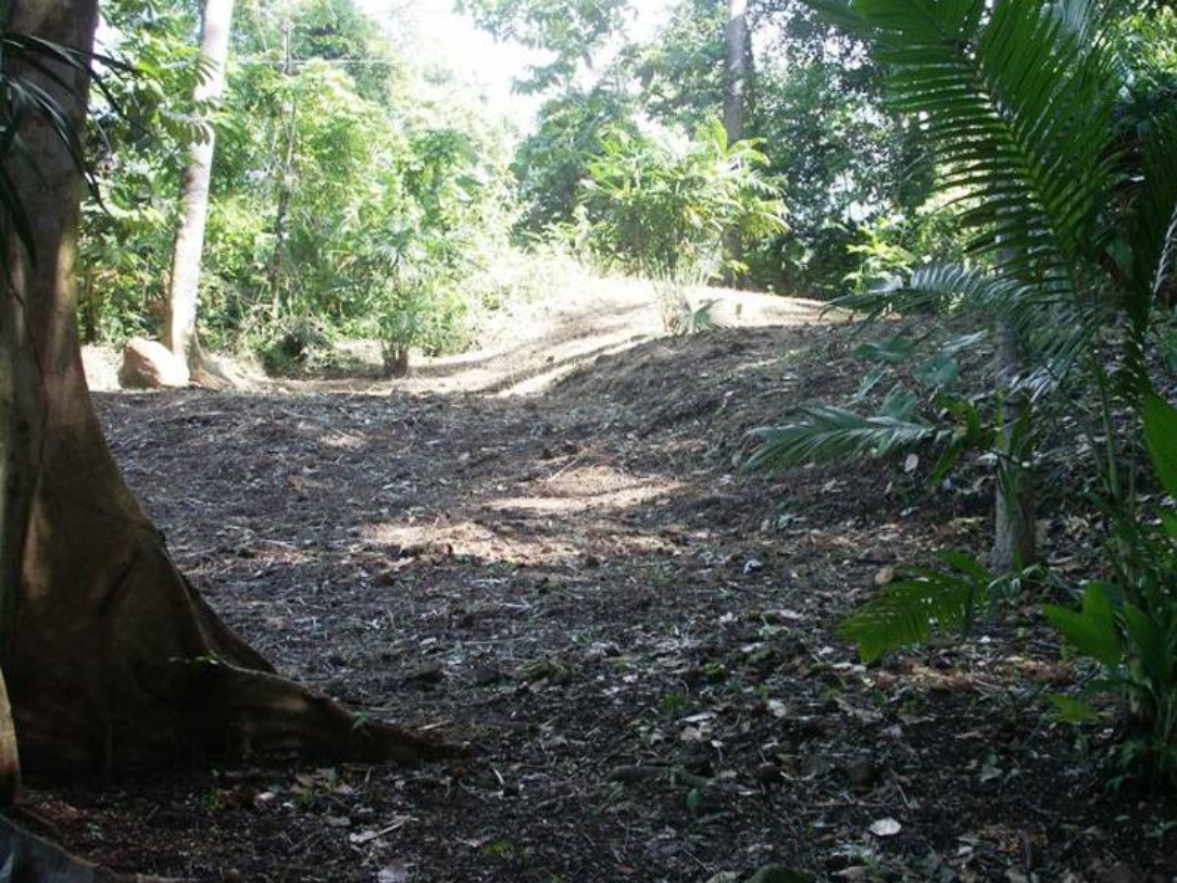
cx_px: 588
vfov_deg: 38.7
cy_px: 442
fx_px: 1258
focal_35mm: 37
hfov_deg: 50.1
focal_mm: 7.7
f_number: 3.5
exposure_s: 1/60
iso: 50
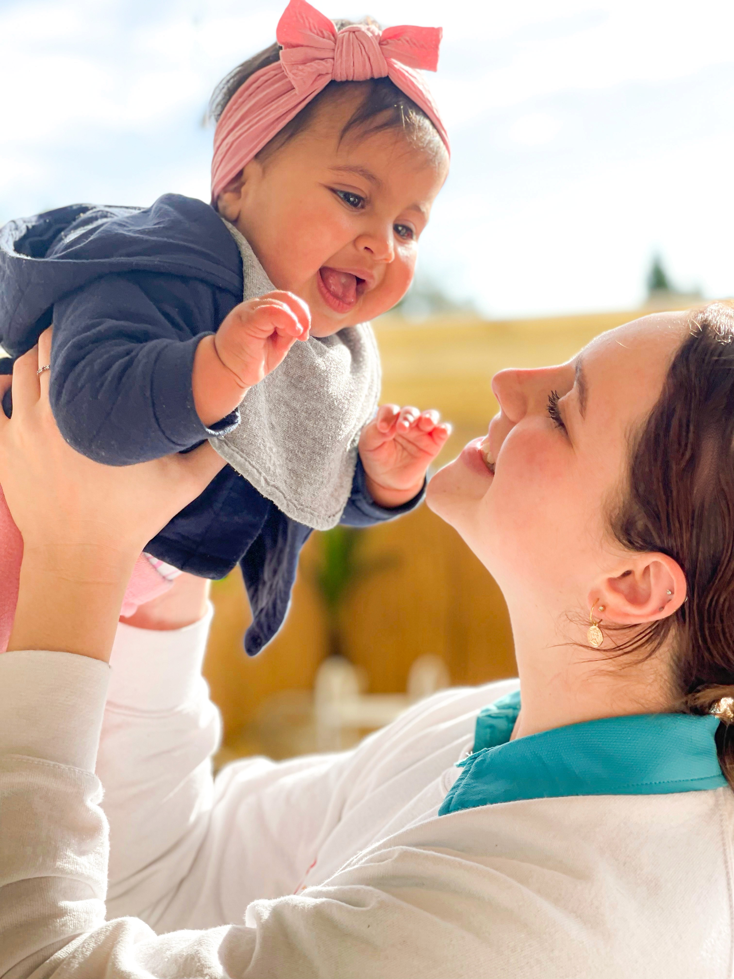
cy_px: 490
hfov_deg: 22.9
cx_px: 367
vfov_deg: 30.3
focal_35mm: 64
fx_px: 1809
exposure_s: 1/150
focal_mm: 7.5
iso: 20
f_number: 2.2
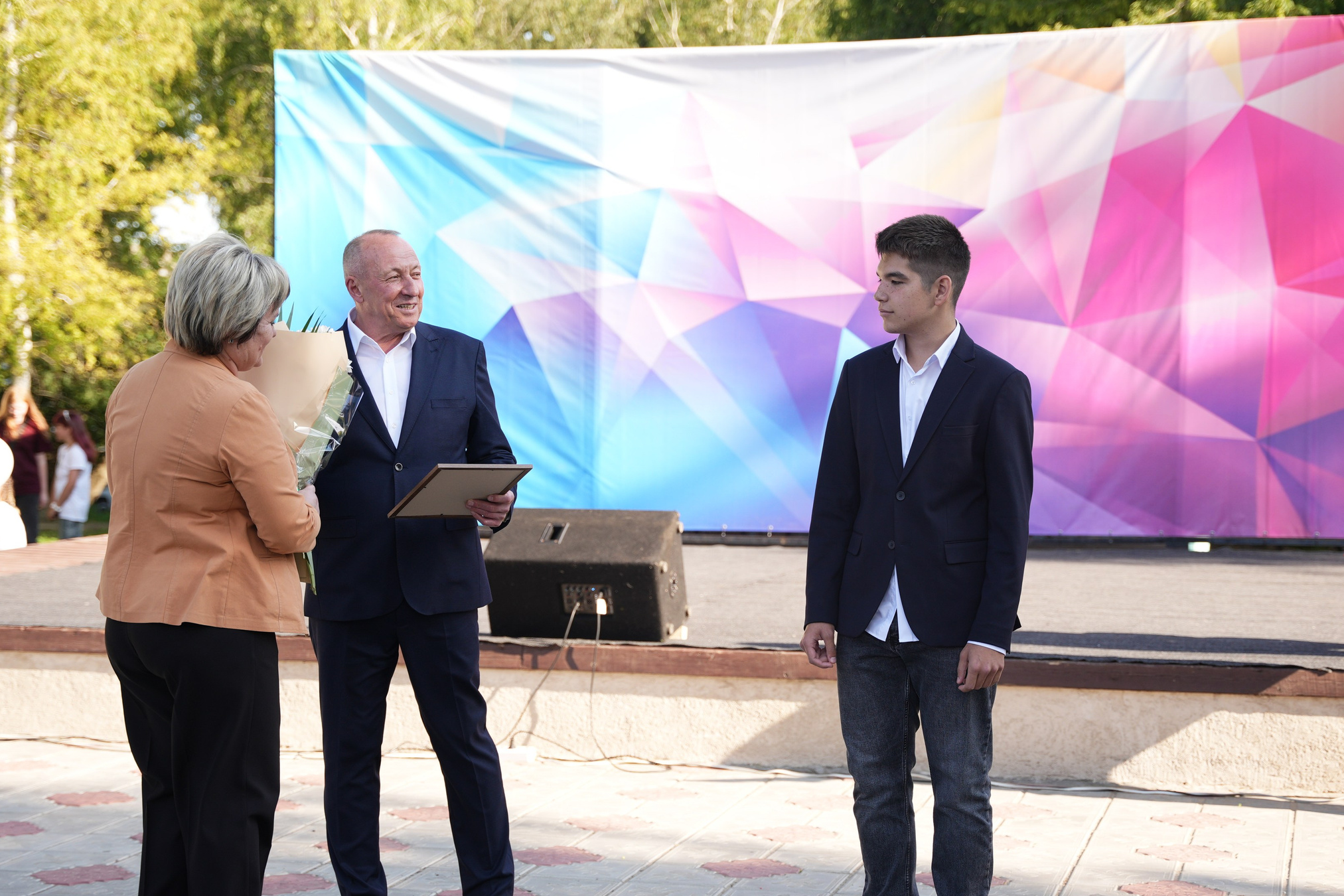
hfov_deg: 29.6
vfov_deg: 20.0
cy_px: 538
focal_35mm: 68
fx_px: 2544
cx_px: 705
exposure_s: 1/250
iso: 160
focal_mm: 53.9
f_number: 2.8
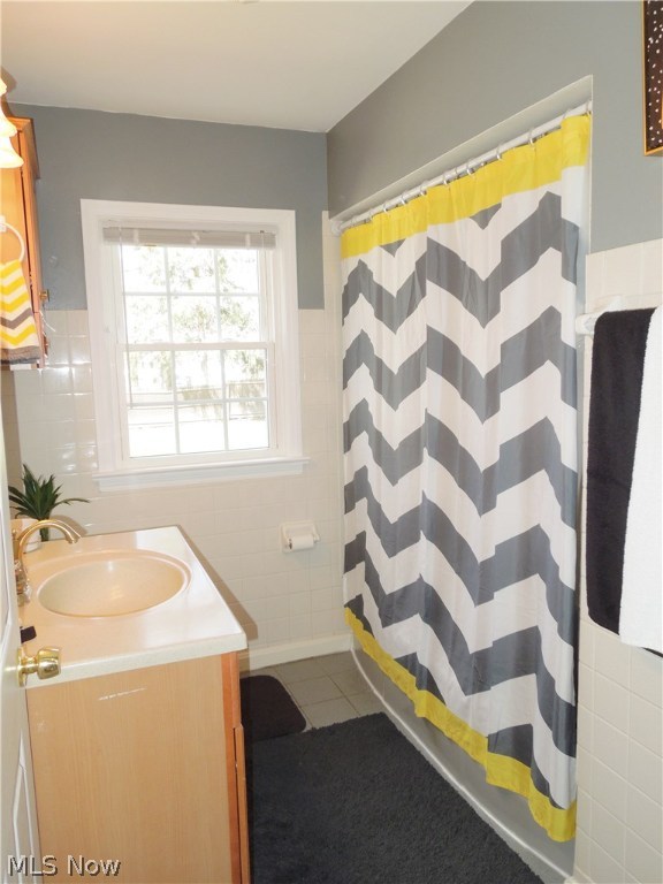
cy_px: 442
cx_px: 332
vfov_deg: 69.4
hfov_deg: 54.9
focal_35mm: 25
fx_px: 638
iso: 100
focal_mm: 4.5
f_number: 3.3
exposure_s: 1/40
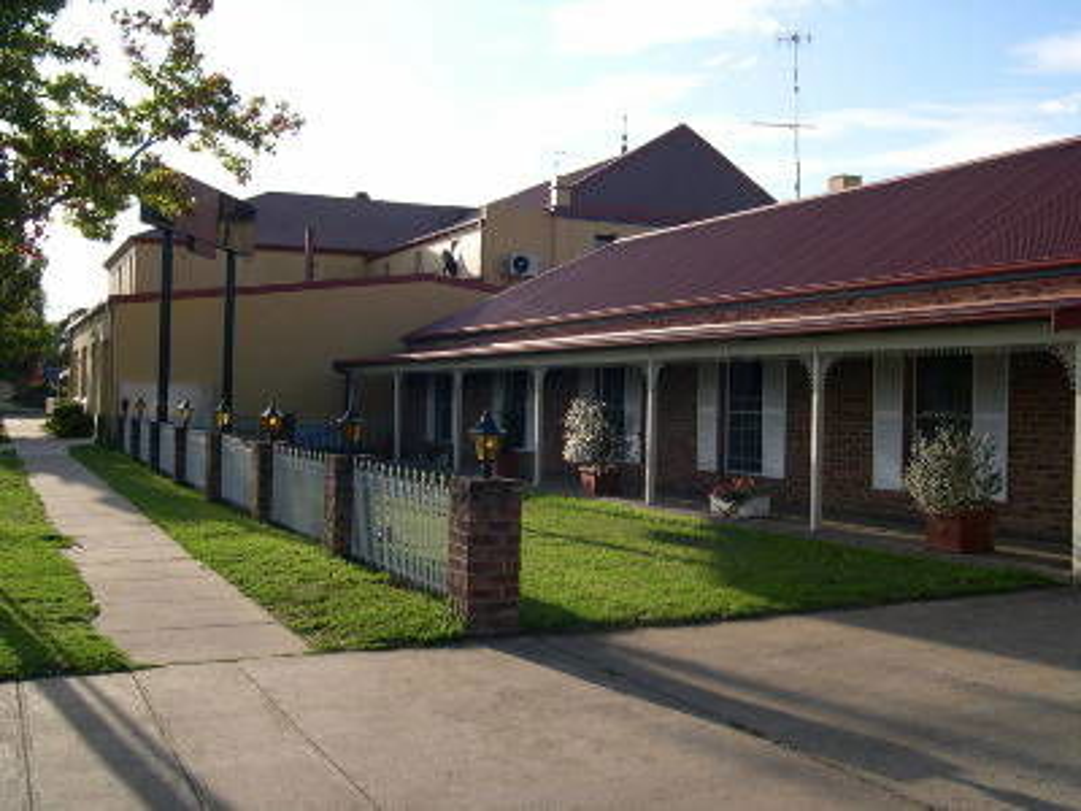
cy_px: 406
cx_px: 540
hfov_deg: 49.0
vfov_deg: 37.7
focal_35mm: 38
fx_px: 1187
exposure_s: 1/149
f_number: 7.6
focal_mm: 8
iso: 141
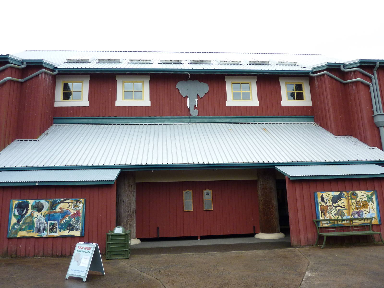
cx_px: 192
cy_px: 144
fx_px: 277
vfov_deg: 54.9
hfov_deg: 69.4
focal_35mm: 25
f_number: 3.3
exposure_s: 1/500
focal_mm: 4.1
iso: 200
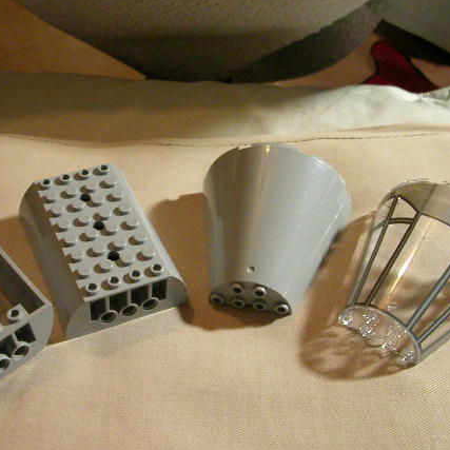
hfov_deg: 34.6
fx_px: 721
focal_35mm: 49
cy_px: 233
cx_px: 194
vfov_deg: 34.7
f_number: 2.7
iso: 400
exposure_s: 1/17.5
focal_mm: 5.6
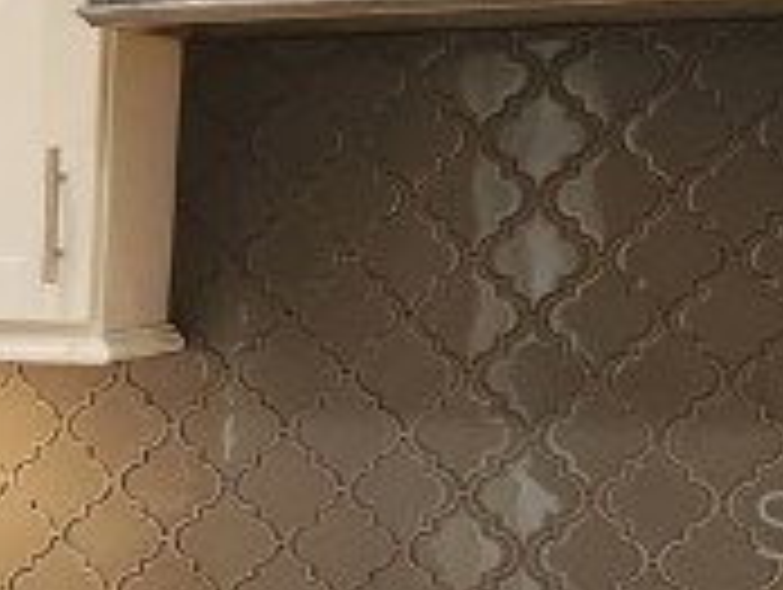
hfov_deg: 11.8
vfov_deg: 11.0
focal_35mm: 135
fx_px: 3058
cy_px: 522
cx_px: -1125
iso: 250
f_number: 1.8
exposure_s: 1/120
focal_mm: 5.4
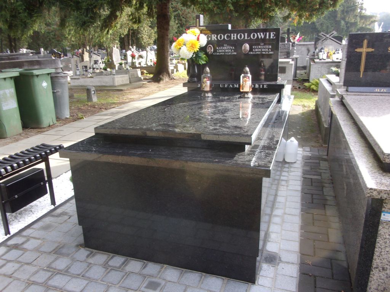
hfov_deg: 63.4
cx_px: 195
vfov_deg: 49.7
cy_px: 146
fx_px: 315
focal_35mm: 28
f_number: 3.9
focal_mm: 5.1
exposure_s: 1/58
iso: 80
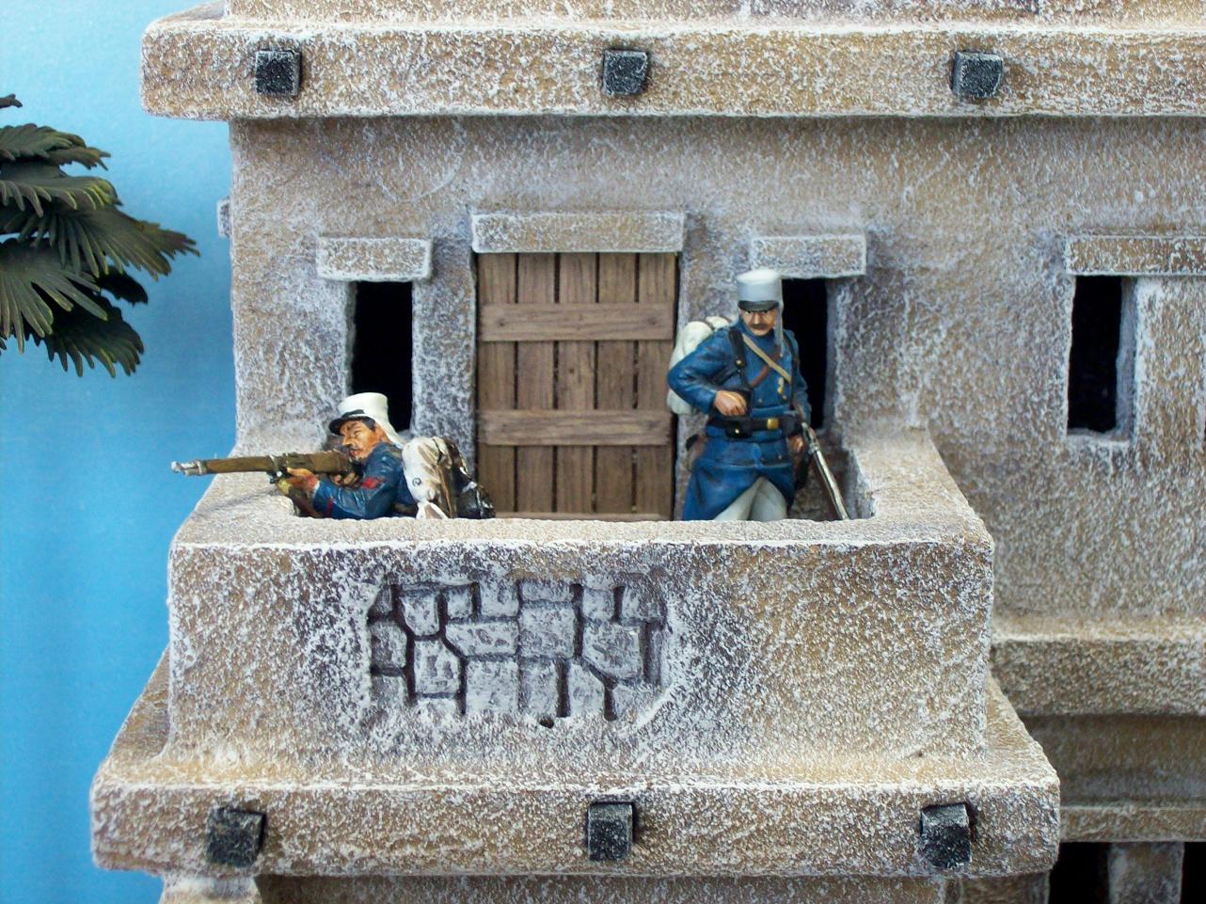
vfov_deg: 21.0
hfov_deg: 27.8
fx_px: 2438
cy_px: 452
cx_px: 603
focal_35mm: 70
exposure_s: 1/33.5
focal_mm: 11.6
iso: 160
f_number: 3.8
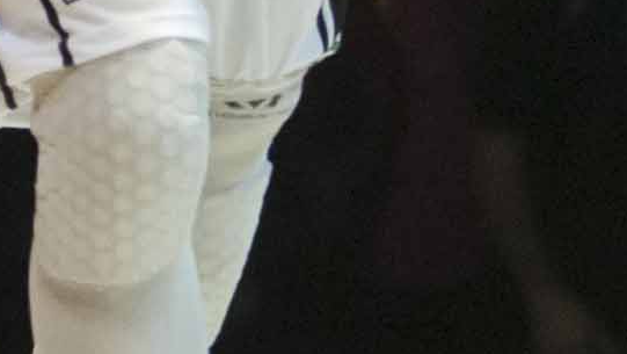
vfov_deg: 0.9
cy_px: -367
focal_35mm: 1392
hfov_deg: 1.6
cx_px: -127
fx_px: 23155
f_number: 2.8
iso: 1250
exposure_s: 1/500
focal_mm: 112
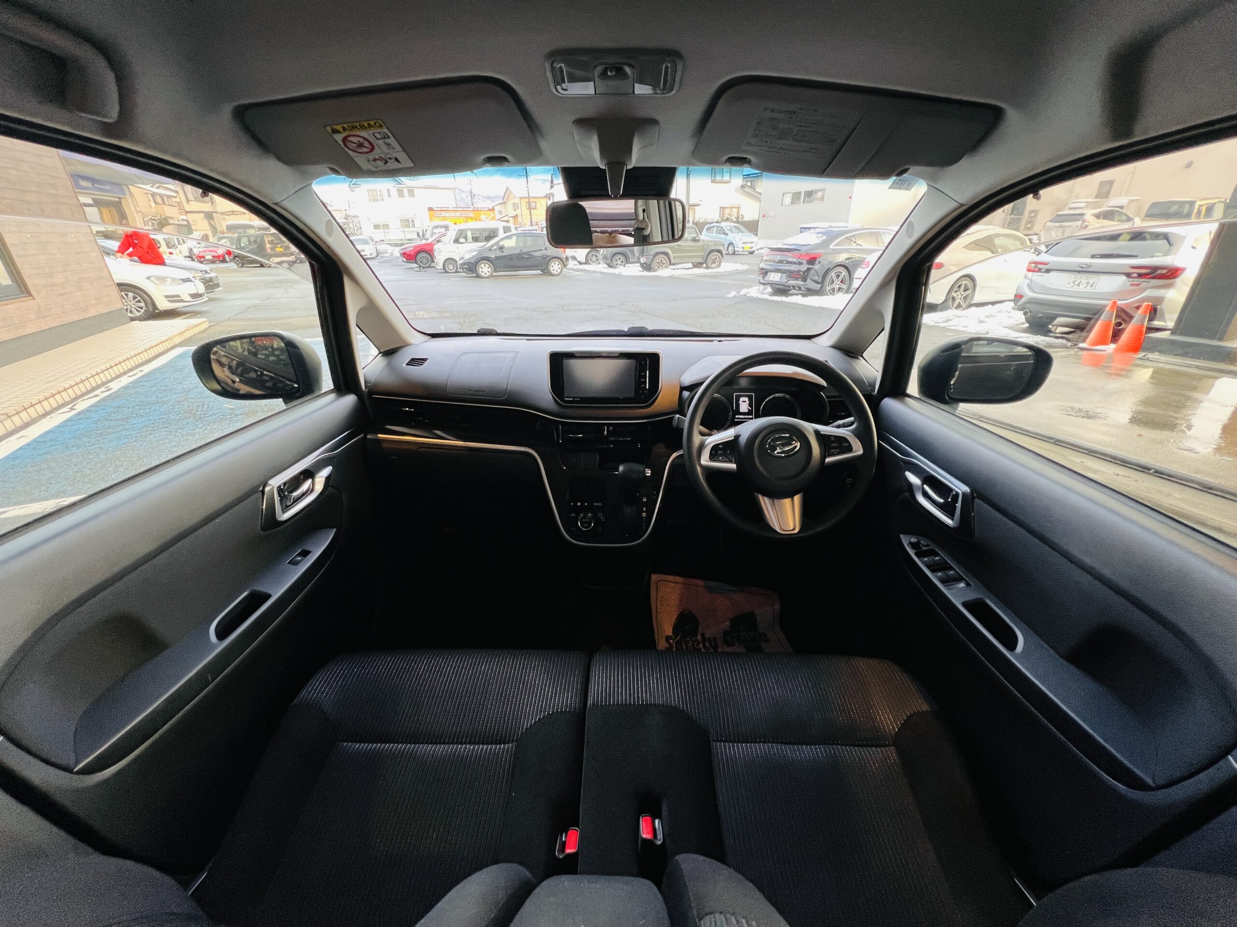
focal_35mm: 13
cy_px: 464
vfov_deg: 89.9
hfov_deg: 106.2
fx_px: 465
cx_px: 618
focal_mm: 1.57
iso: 200
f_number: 1.8
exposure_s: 1/99
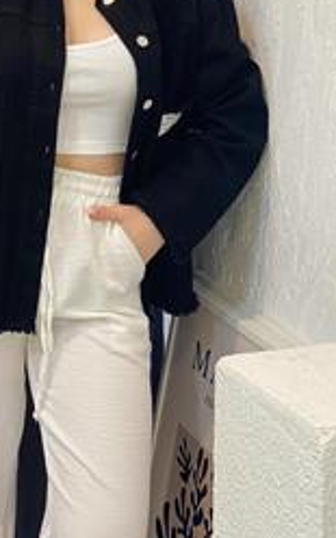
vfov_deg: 22.2
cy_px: 105
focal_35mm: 92
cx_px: 61
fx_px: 1348
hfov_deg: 14.1
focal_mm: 6
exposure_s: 1/100
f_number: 2
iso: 80
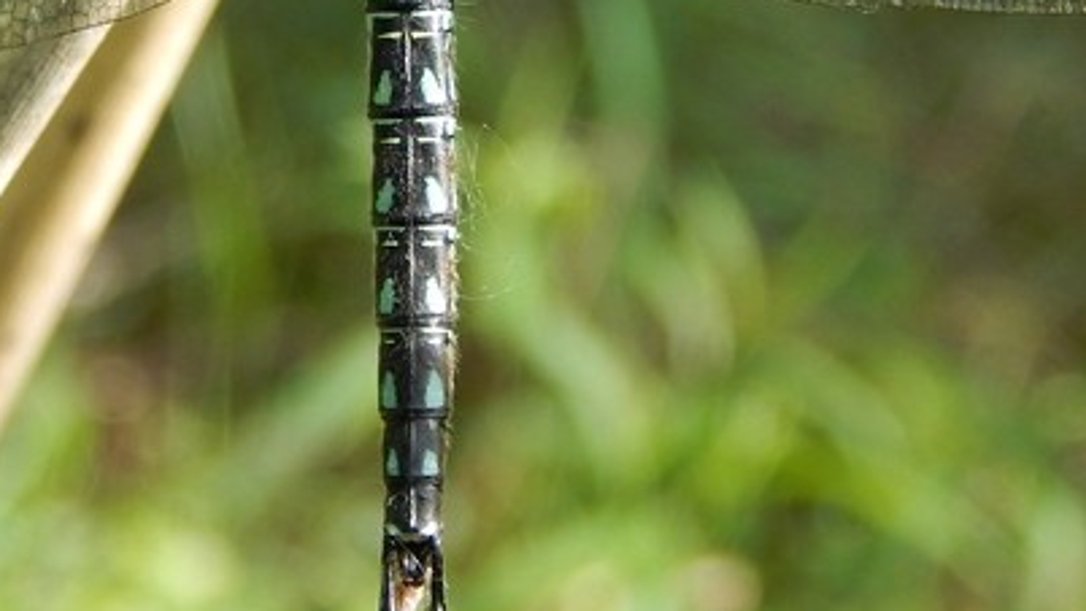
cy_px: -41
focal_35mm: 204
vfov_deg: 5.9
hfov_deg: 10.6
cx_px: 419
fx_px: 5874
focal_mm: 16.6
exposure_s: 1/200
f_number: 4.4
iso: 125
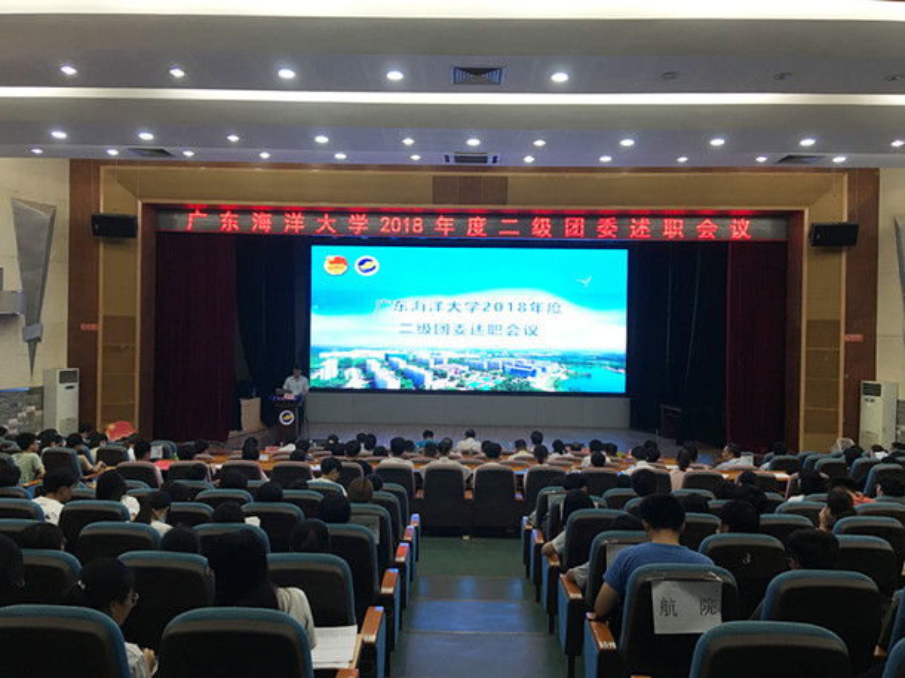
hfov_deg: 61.7
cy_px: 339
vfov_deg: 48.2
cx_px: 452
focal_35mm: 29
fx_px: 758
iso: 32
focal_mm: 4.15
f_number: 2.2
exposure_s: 1/33
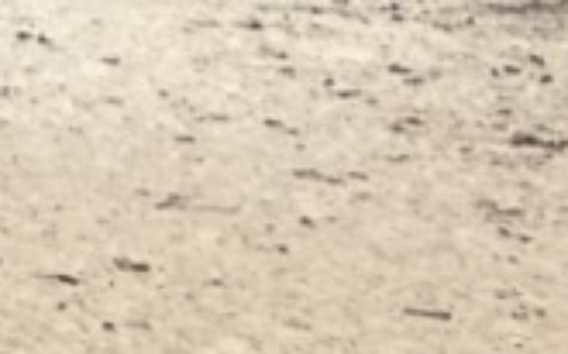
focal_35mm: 171
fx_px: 2646
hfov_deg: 10.1
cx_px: -960
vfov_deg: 7.1
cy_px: -576
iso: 50
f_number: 1.5
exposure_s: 1/8000
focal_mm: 5.7
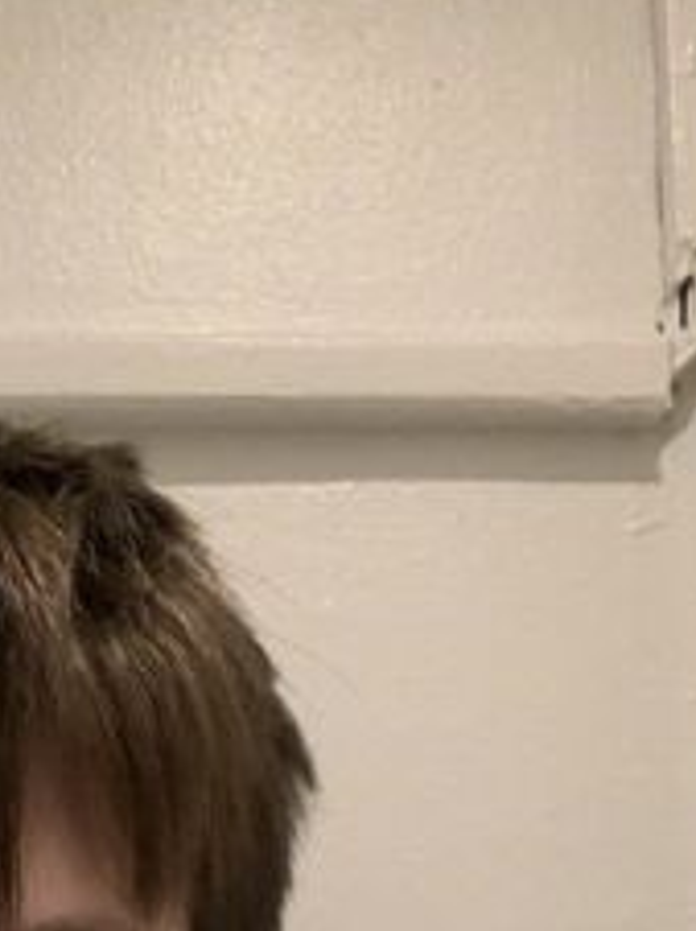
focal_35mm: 85
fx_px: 2283
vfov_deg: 21.4
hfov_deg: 16.7
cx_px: -99
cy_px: 1116
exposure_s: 1/40
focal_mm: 2.87
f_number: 2.2
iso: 320
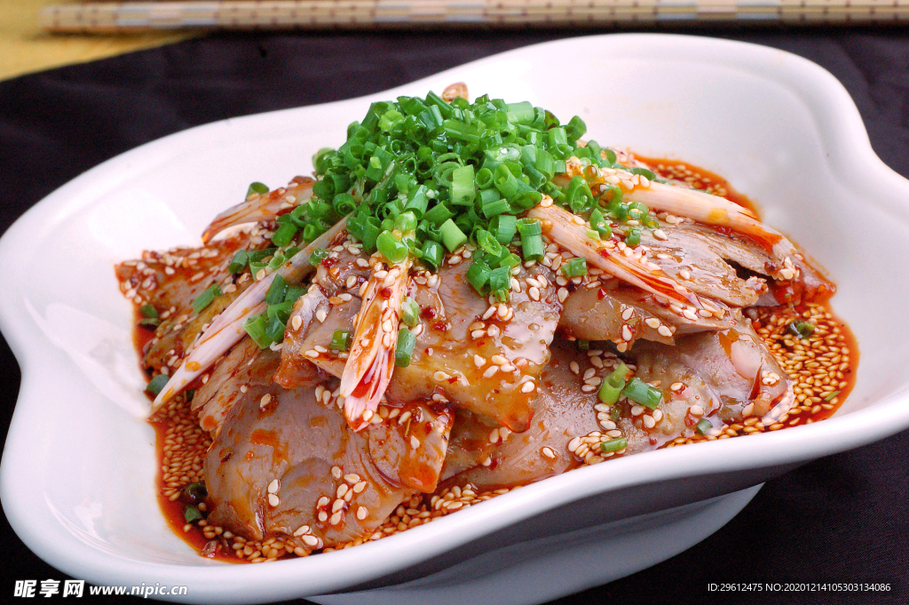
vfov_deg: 18.2
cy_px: 302
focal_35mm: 75
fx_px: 1892
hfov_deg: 27.0
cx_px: 454
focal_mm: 50
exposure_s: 1/320
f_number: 13
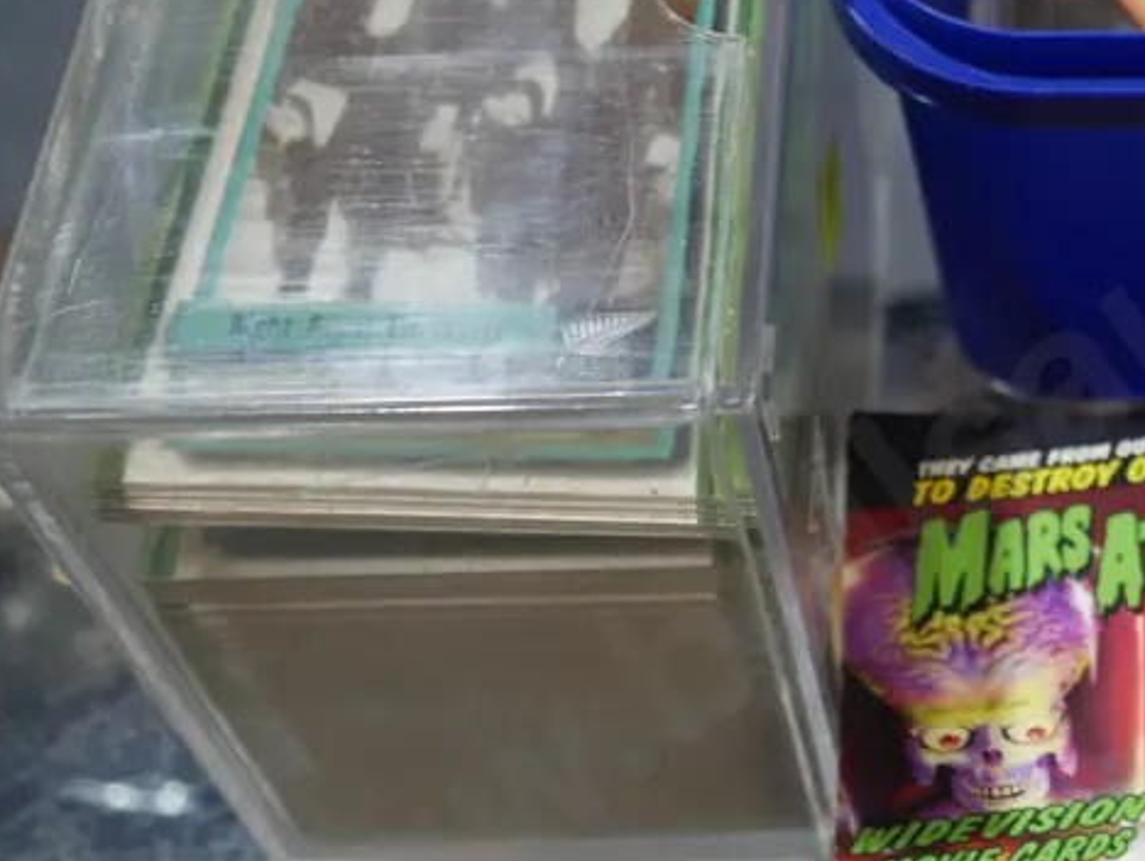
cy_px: 300
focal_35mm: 70
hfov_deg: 26.1
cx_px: 1187
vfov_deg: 21.0
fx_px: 2318
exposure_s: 1/80
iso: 200
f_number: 3.6
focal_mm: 16
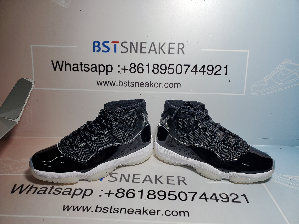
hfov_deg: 67.3
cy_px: 112
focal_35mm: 26
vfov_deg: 53.1
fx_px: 225
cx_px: 150
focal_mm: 4.3
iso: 50
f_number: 2.4
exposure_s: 1/310
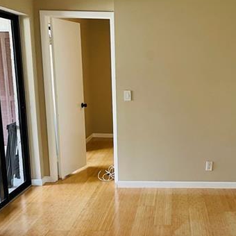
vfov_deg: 31.3
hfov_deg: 31.1
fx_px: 417
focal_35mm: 54
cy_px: 166
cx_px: 176
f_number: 1.6
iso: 250
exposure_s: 1/60
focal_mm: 4.2
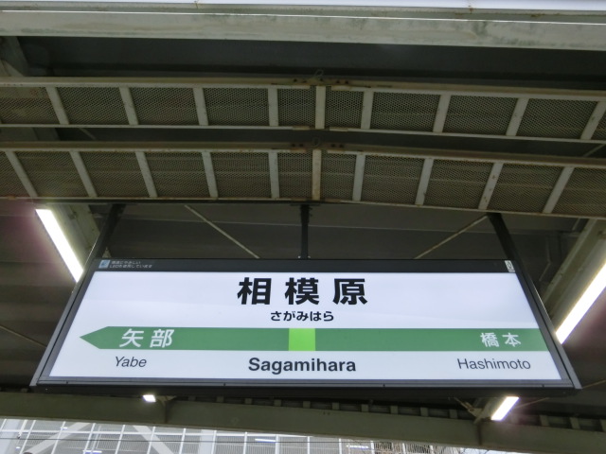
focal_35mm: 25
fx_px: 438
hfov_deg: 69.4
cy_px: 227
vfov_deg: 54.9
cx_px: 303
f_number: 3.5
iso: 125
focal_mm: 4.5
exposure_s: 1/125
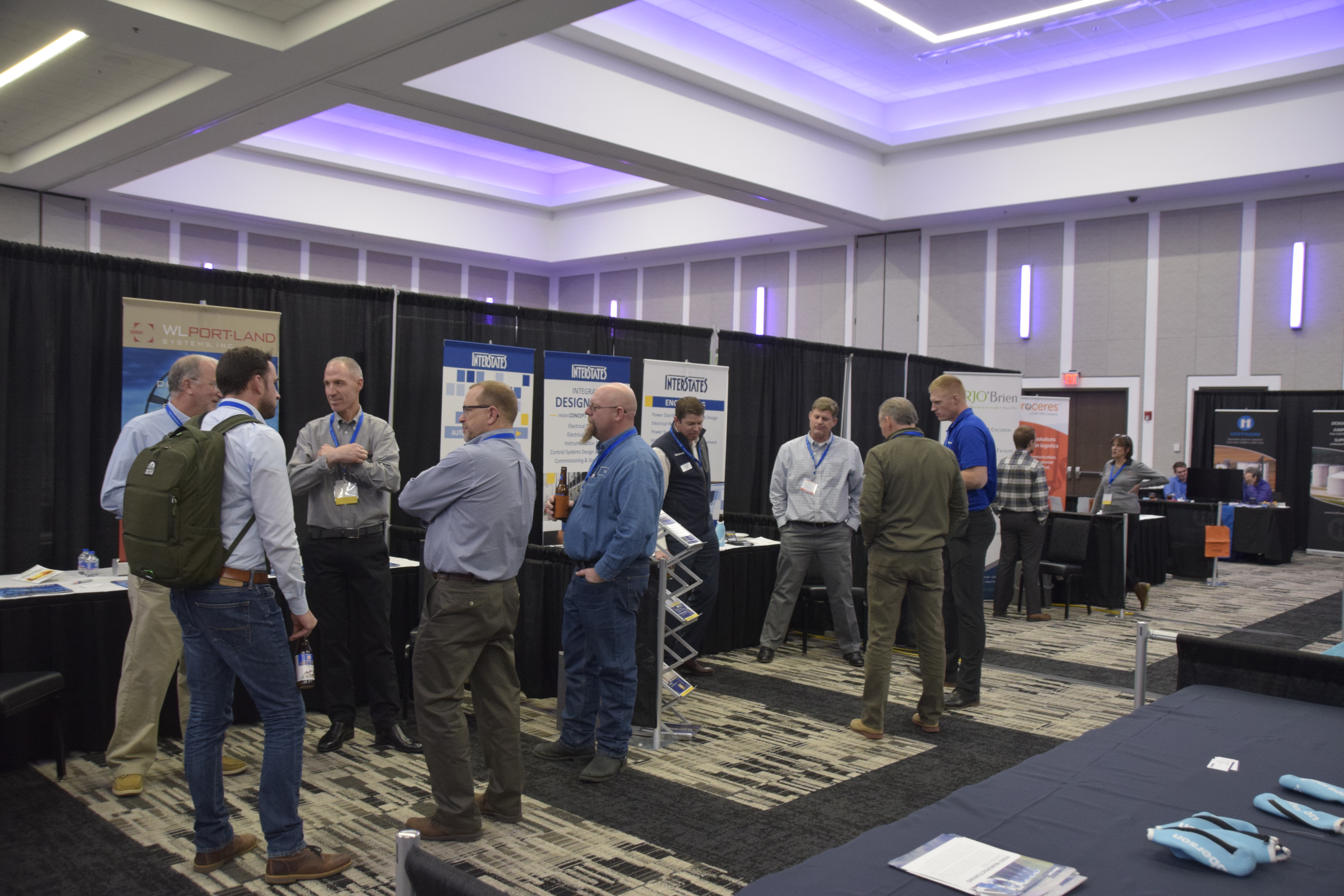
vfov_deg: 47.9
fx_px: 1008
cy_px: 448
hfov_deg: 67.4
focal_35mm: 27
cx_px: 672
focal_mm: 18
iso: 1600
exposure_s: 1/80
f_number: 5
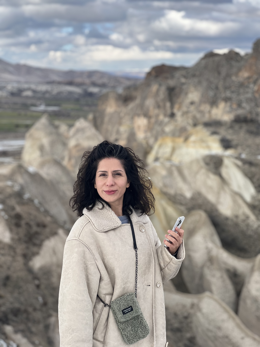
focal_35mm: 77
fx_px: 771
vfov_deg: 25.3
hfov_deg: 19.1
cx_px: 130
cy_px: 174
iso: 32
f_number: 2.8
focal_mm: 9
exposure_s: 1/314
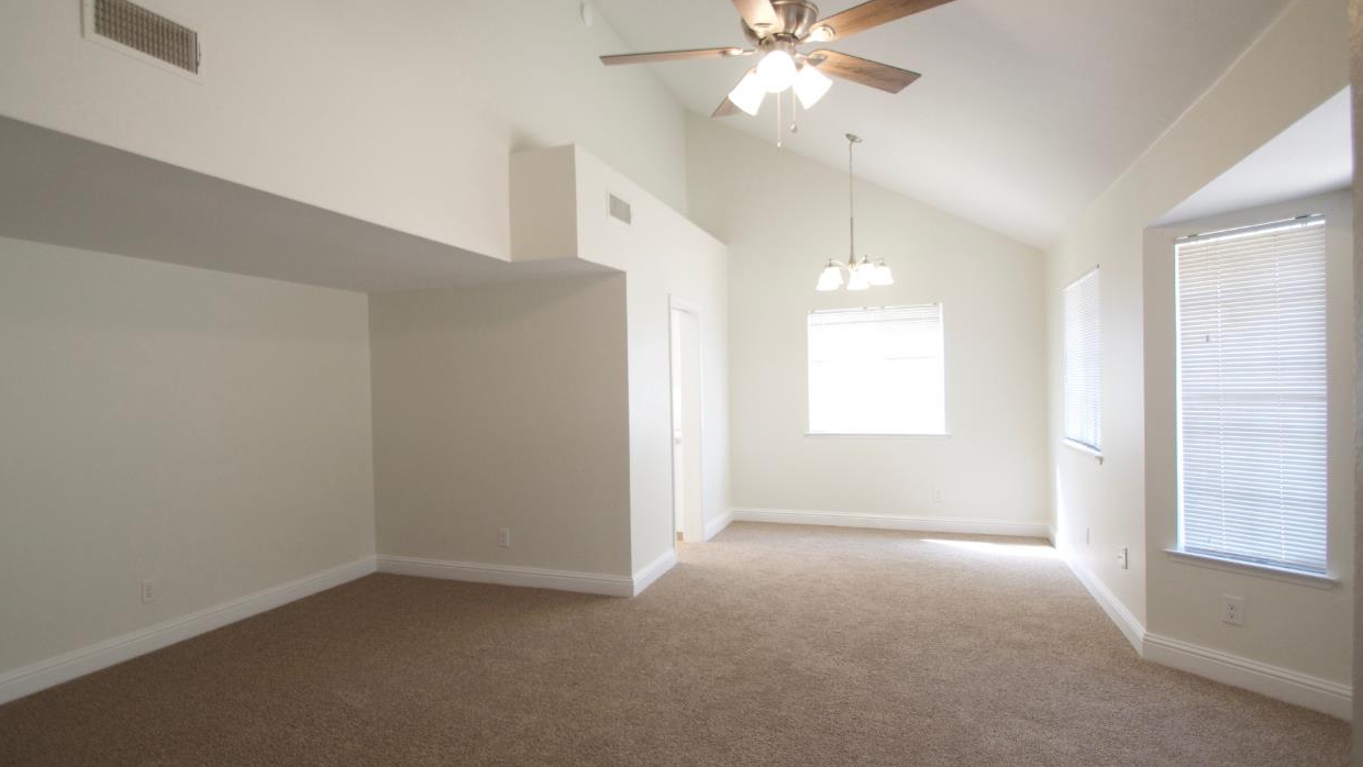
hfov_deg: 89.2
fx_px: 687
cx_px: 600
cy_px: 389
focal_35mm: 19
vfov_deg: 58.4
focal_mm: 10
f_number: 4.5
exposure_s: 1/80
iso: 400
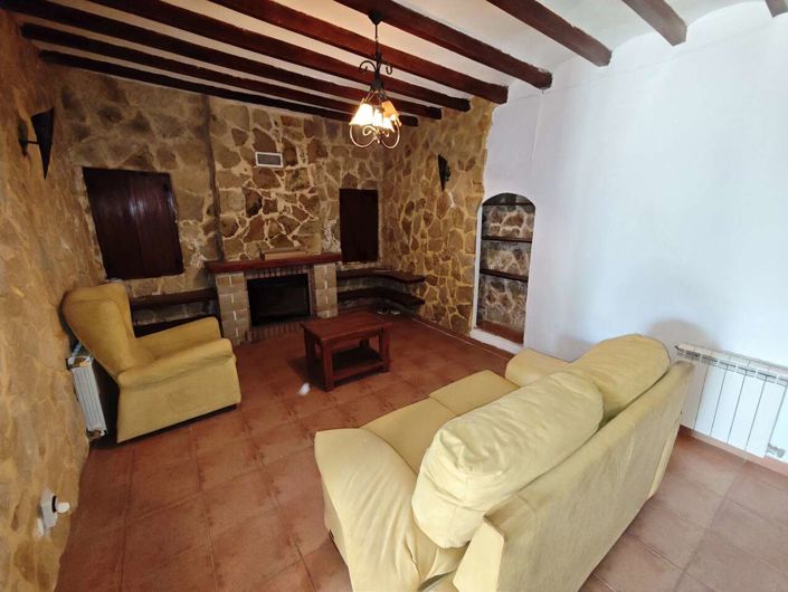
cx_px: 394
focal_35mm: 14
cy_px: 296
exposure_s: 1/25
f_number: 2.2
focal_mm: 2.16
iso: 1250
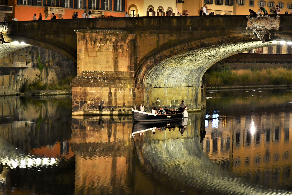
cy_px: 98
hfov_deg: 17.1
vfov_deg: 11.4
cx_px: 146
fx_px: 973
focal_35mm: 120
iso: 1600
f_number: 5.6
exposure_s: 1/5
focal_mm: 80
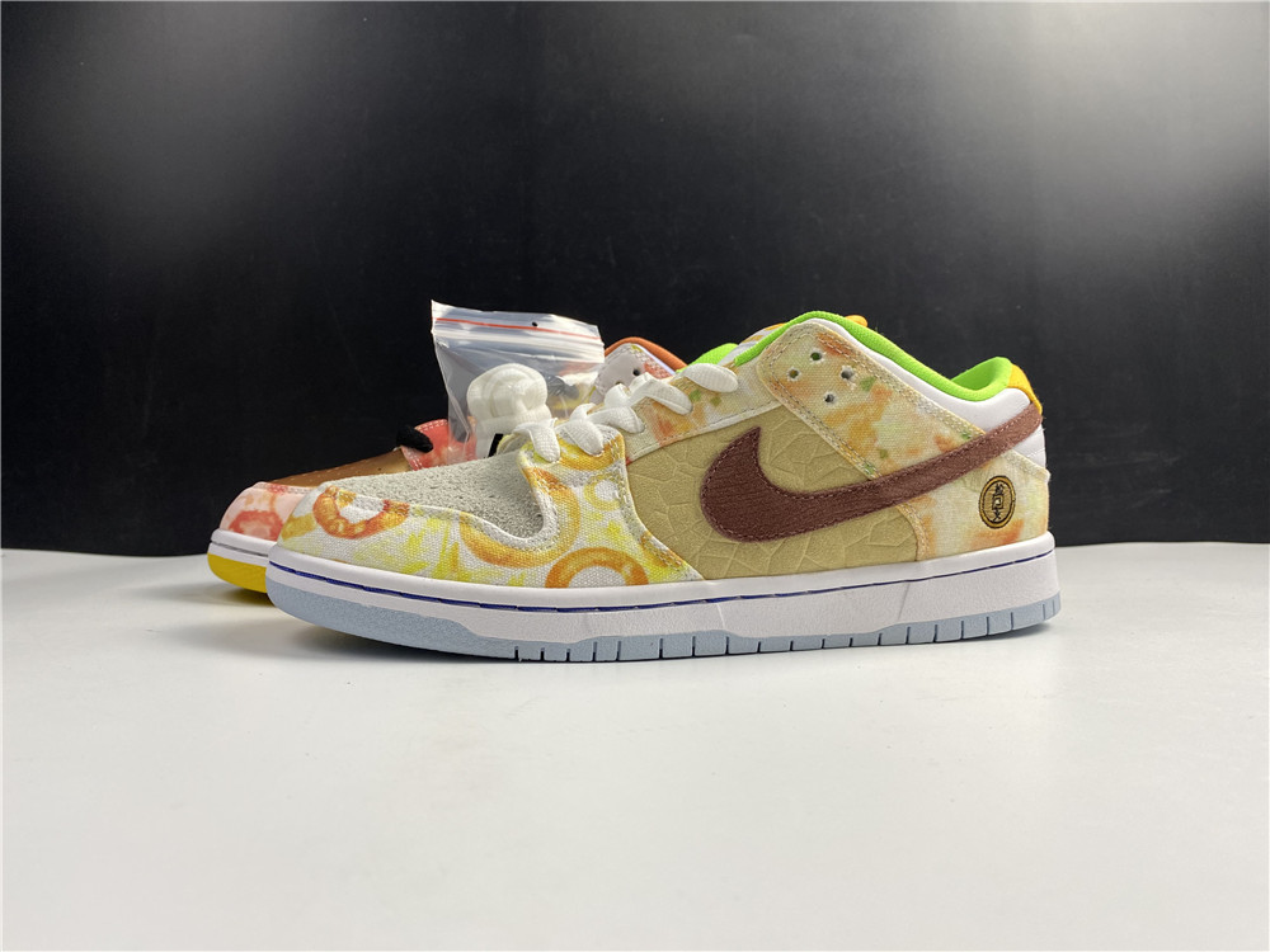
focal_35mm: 26
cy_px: 476
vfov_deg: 53.1
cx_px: 635
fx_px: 954
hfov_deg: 67.3
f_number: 1.8
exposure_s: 1/100
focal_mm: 4.25
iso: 40
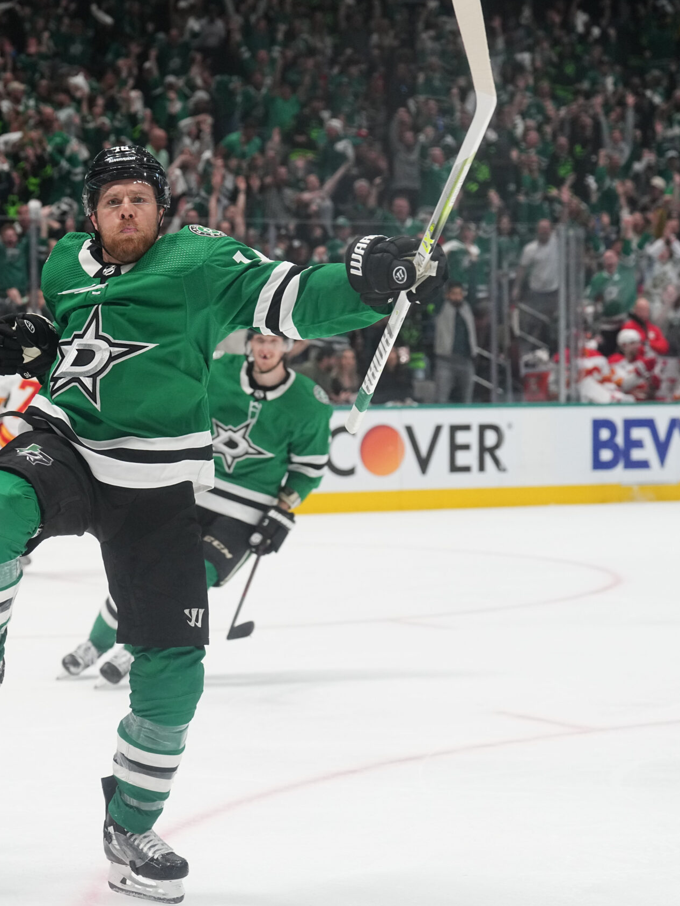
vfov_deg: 19.3
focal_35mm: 102
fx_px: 2671
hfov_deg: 14.4
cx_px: 129
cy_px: 455
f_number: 4
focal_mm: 70
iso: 2000
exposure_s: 1/1000
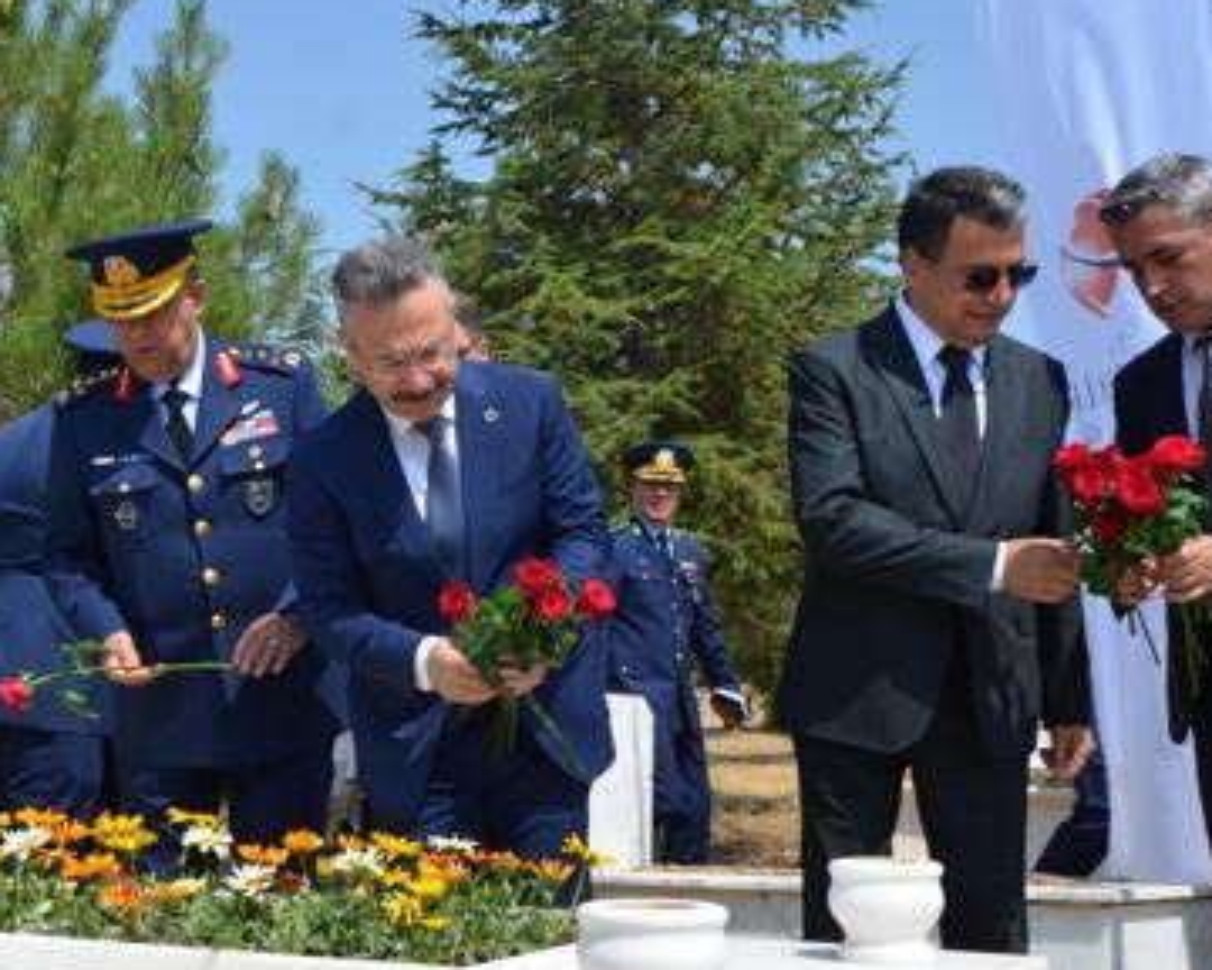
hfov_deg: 31.8
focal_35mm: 58
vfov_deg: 26.2
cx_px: 284
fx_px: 2080
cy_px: 569
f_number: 8
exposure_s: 1/320
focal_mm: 24
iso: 100
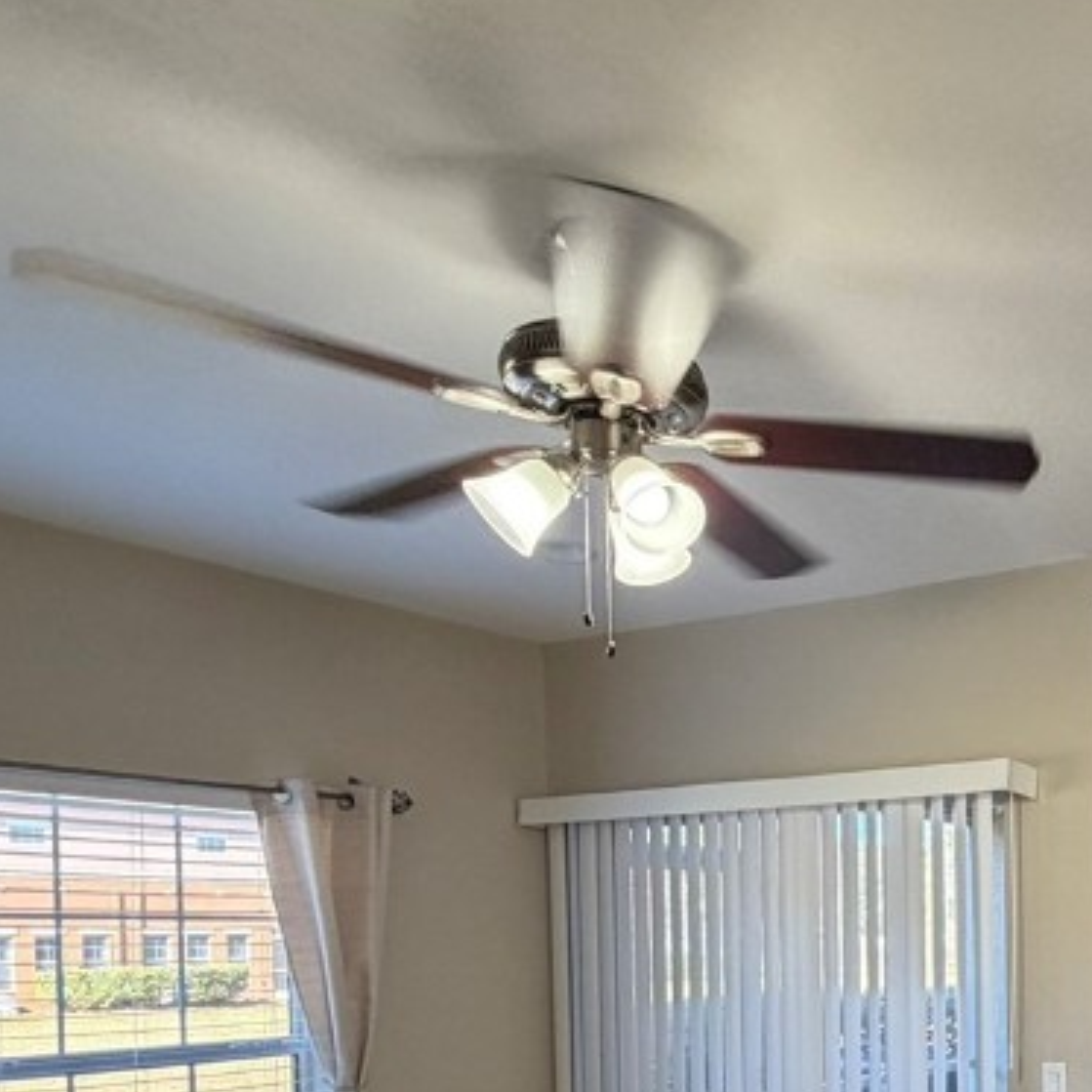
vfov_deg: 44.5
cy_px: 963
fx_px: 1213
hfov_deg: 40.6
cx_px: 1153
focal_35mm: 34
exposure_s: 1/60
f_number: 2.2
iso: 200
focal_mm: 2.22
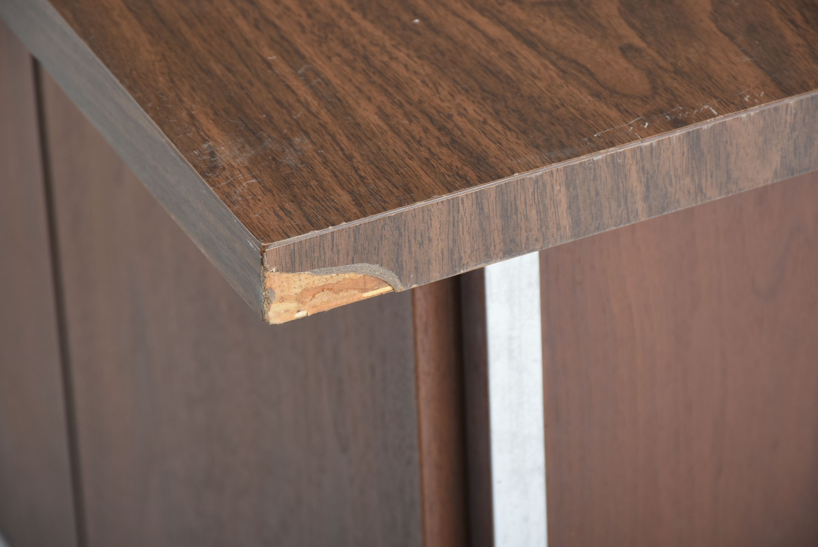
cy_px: 274
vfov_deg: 6.6
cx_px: 409
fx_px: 4775
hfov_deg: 9.8
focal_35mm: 210
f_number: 9
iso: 200
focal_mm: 140
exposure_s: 1/200
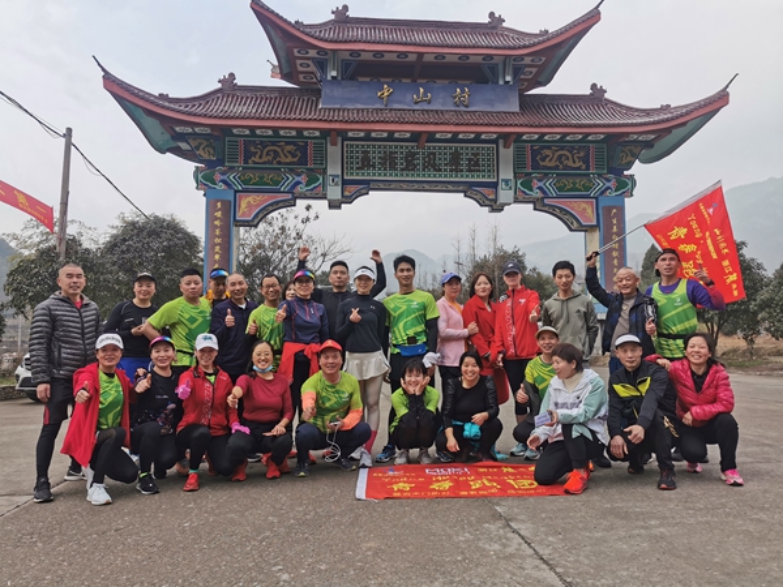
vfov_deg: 51.4
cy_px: 294
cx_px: 392
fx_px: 611
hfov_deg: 65.3
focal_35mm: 27
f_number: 1.6
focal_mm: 5.56
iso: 50
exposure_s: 1/2151
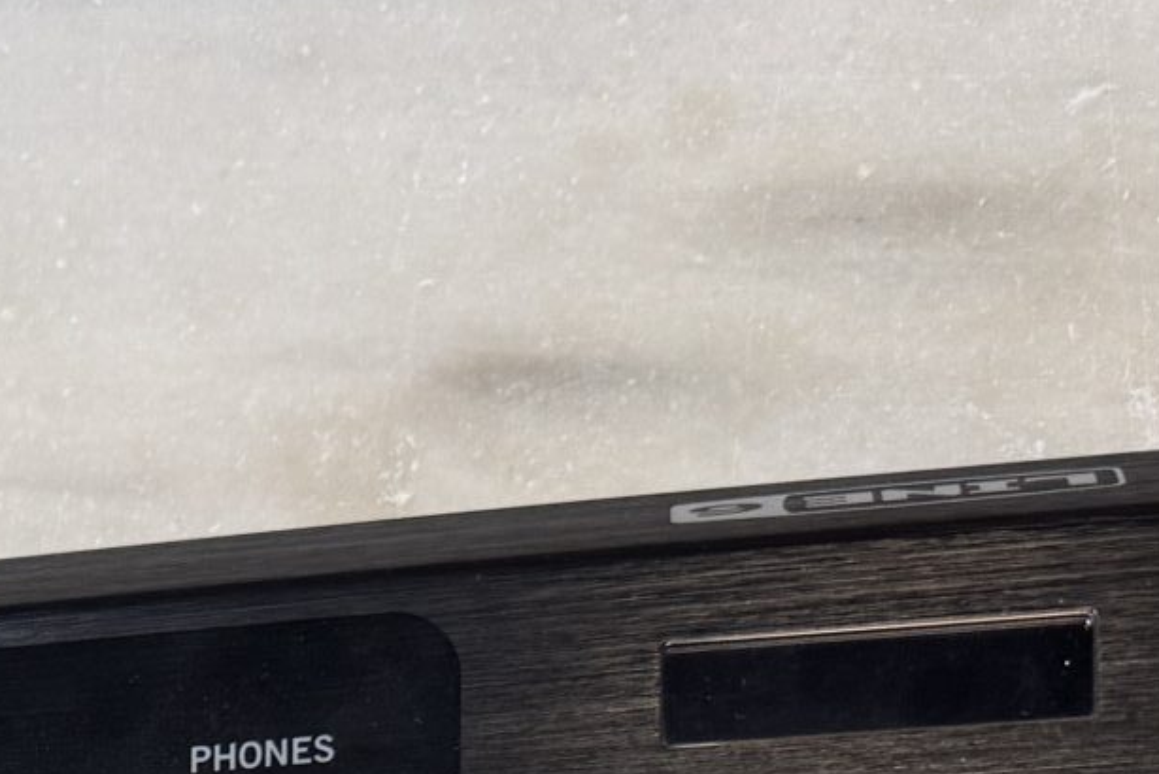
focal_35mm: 104
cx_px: -508
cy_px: 1461
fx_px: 3350
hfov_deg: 17.8
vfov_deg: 12.0
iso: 160
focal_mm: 6.76
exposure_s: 1/50
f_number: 1.78
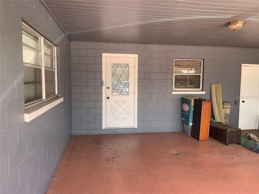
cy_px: 97
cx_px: 130
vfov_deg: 53.1
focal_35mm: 26
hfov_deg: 67.3
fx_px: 195
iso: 32
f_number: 1.8
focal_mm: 4.25
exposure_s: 1/121
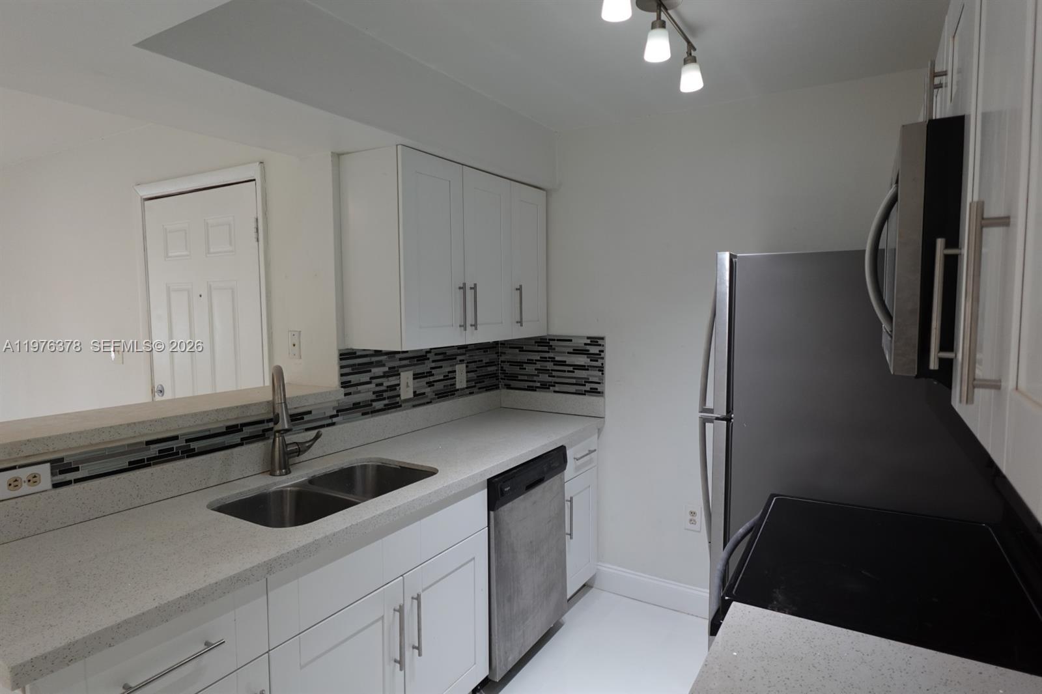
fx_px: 579
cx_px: 521
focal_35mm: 20
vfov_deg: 61.9
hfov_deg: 84.0
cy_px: 347
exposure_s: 1/80
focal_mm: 7.6
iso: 125
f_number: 2
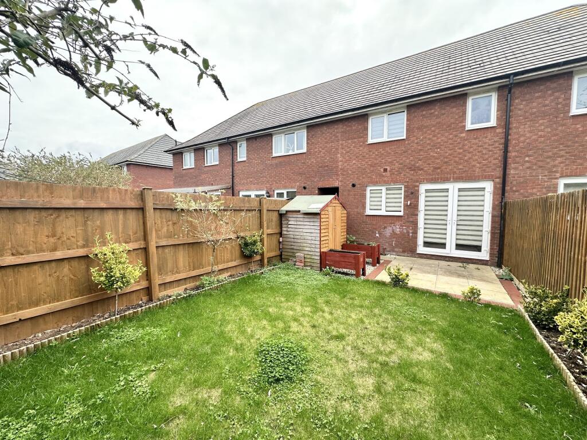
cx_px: 294
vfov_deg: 85.7
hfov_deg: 102.1
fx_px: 237
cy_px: 220
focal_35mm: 14
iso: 40
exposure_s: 1/375
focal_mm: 2.22
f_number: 2.2
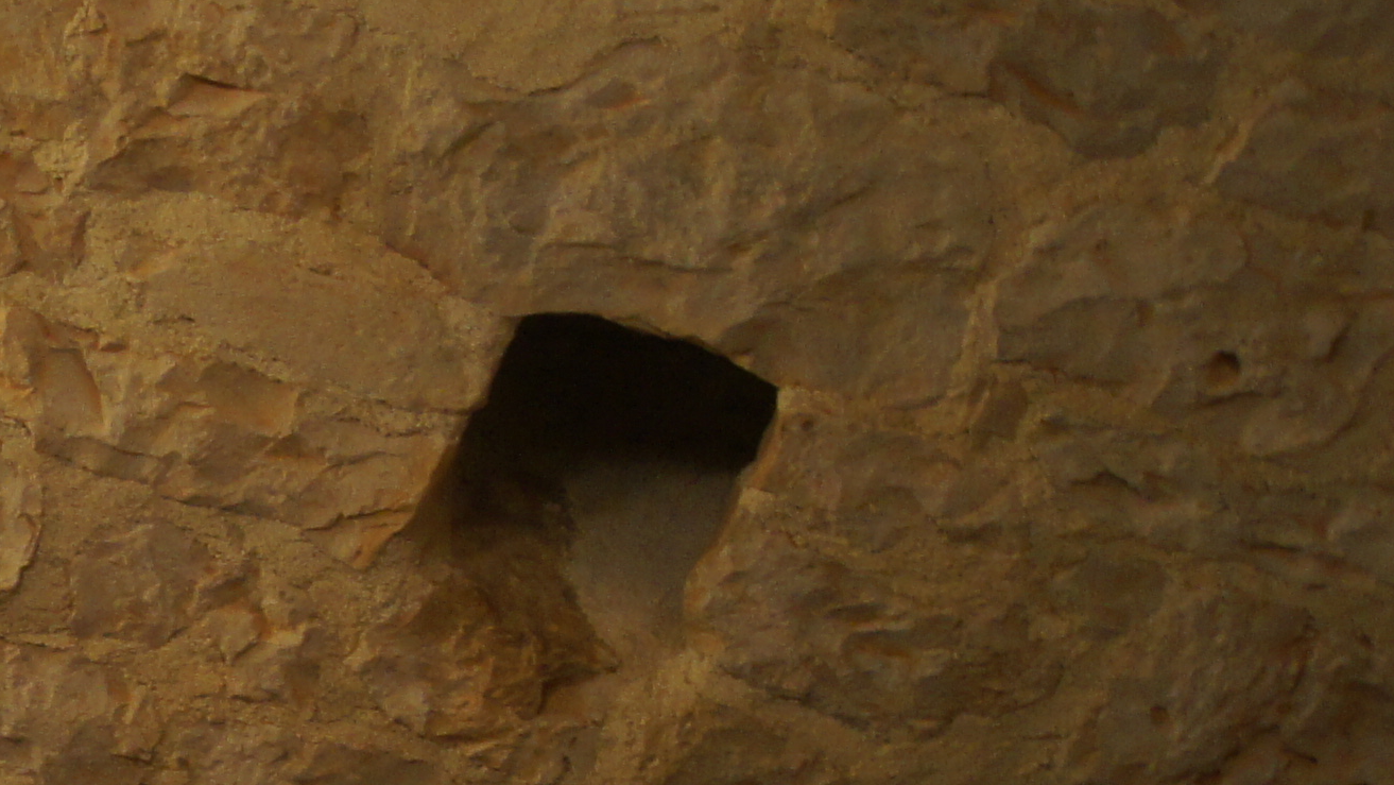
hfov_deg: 19.3
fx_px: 3401
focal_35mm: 92
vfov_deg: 12.9
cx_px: -862
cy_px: 844
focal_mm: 18
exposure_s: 1/30
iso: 800
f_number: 3.5
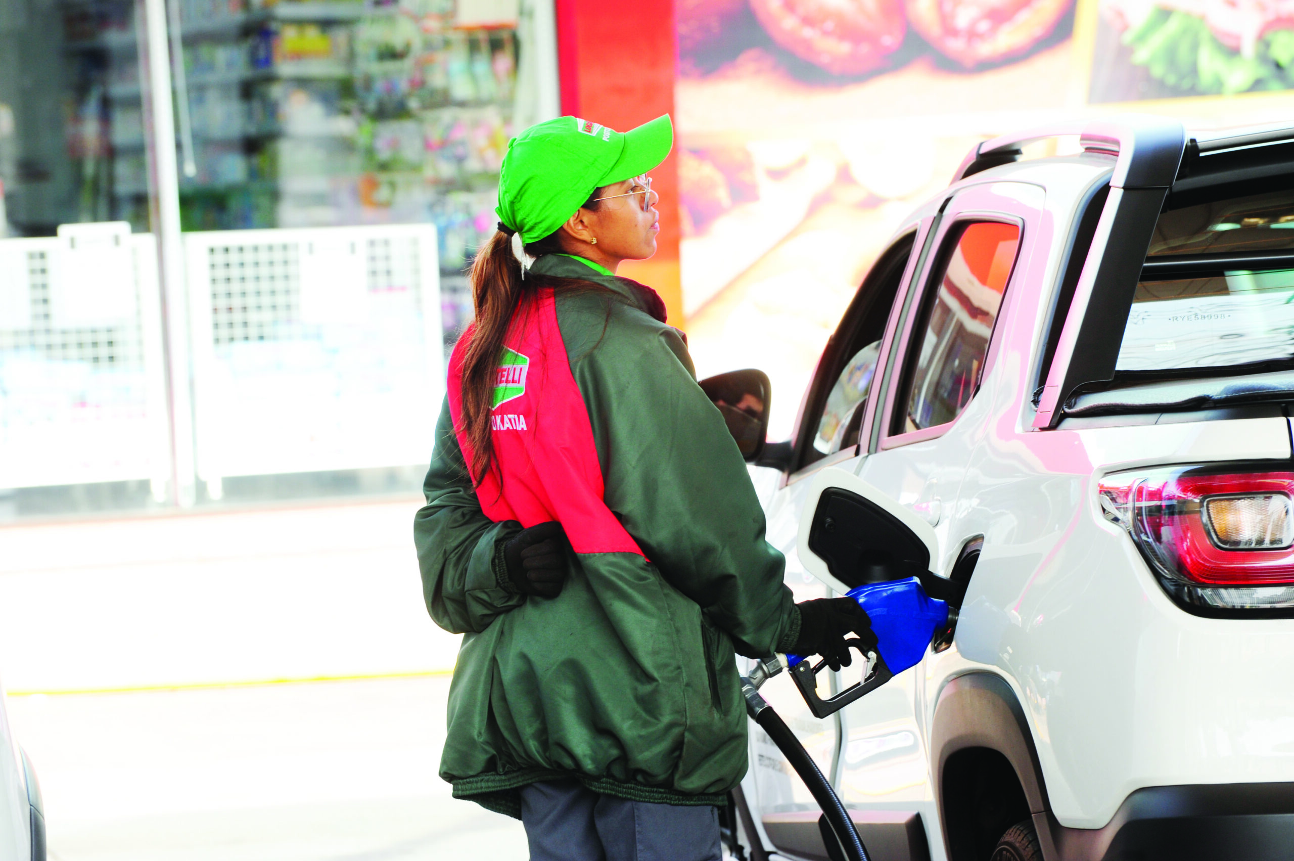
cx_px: 647
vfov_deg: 7.4
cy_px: 430
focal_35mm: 185
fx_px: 6645
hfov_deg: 11.1
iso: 800
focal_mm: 185
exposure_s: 1/200
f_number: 8
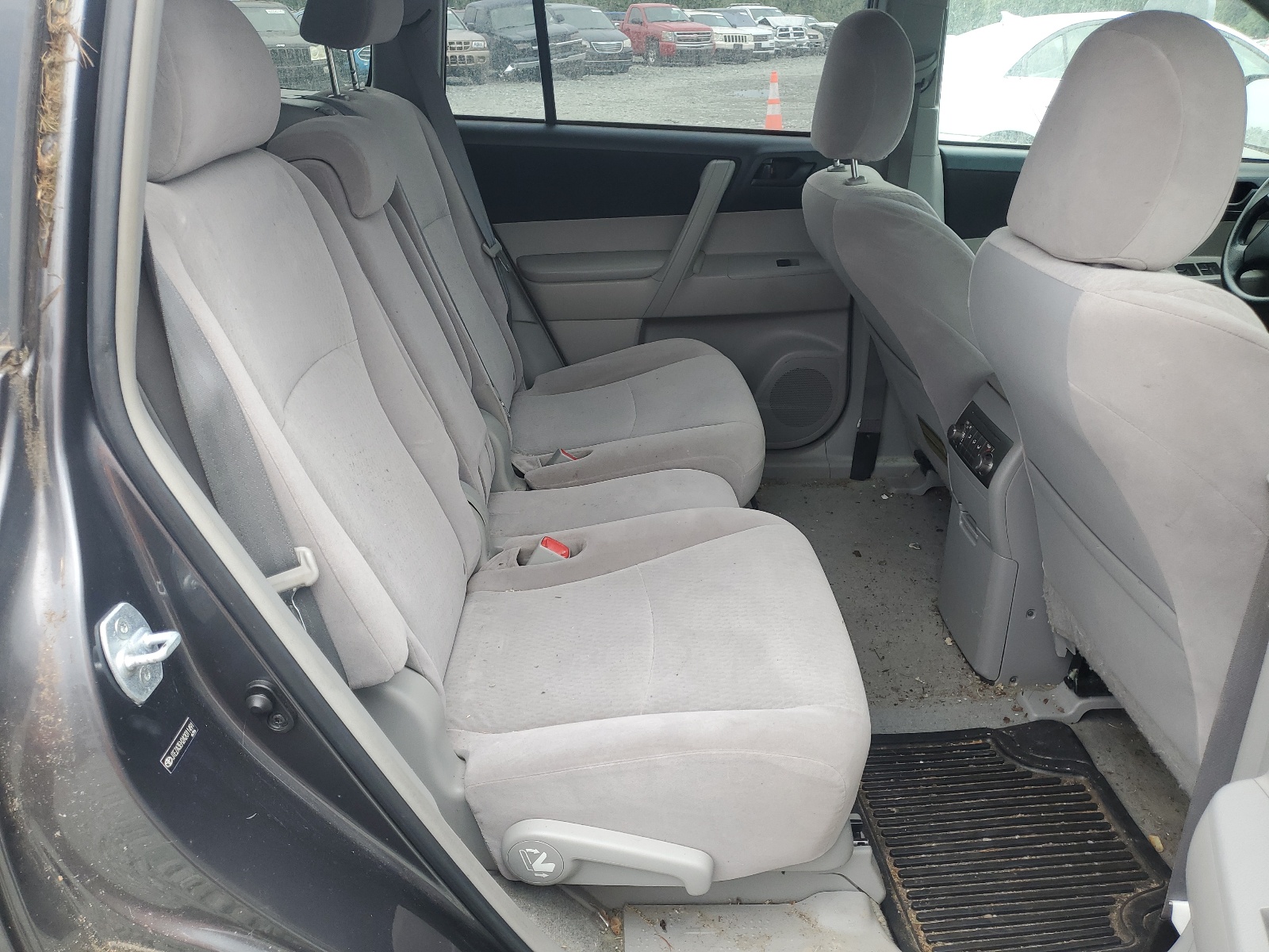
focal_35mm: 26
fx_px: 953
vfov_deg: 53.1
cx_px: 634
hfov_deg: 67.3
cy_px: 476
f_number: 1.5
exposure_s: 1/435
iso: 50
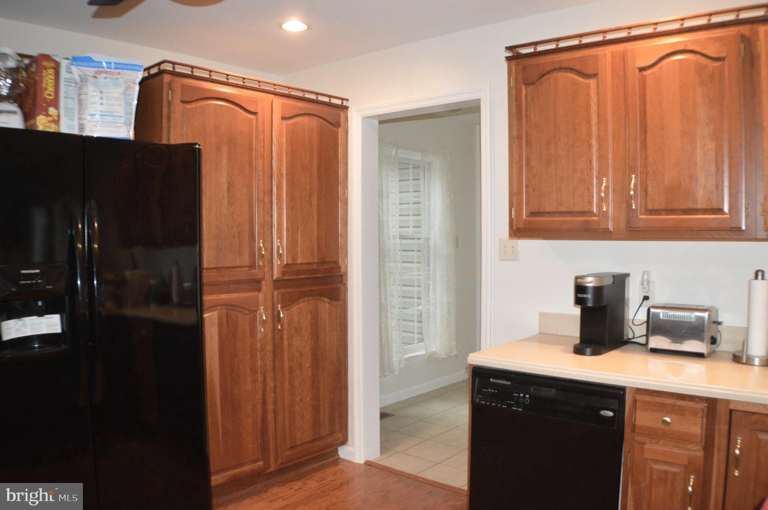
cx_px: 384
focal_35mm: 36
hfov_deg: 53.2
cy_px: 255
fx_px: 767
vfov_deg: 36.8
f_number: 4
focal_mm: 24
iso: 2000
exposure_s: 1/60
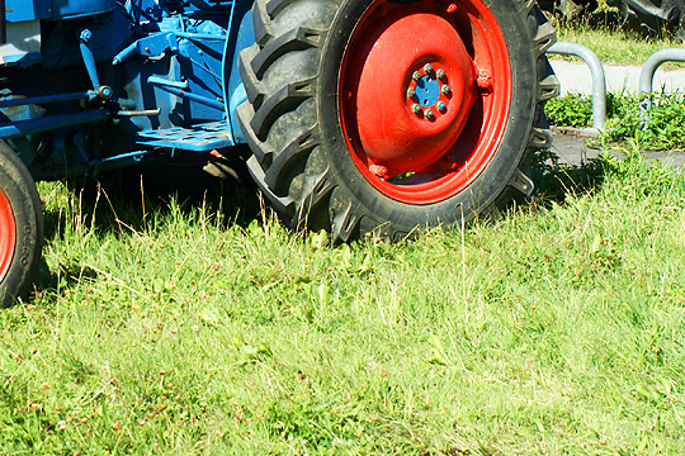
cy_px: 29
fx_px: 2434
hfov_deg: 15.9
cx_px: 104
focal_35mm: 128
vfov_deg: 10.6
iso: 200
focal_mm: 45
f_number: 8
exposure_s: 1/250
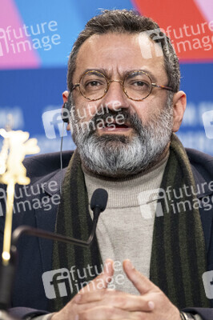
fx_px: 1867
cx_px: 106
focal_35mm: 210
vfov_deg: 9.8
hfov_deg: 6.5
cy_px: 160
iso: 2000
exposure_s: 1/180
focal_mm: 140
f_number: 2.8
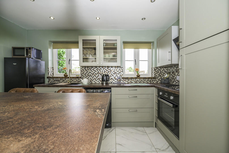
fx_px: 89
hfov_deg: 104.3
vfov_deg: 81.1
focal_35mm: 14
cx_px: 114
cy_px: 76
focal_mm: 14
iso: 320
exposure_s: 1/125
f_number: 6.3
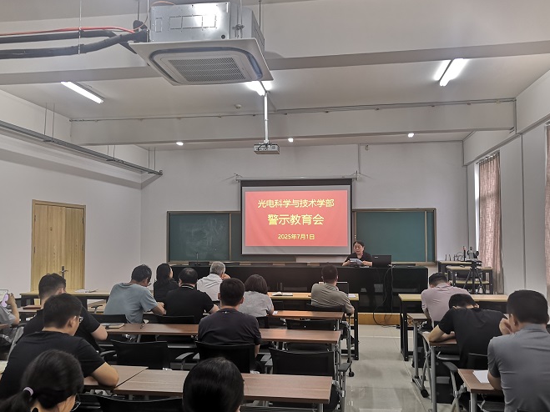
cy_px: 215
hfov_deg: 60.0
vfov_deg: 46.8
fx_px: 477
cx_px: 278
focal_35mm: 30
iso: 250
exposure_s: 1/50
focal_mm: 3.95
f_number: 1.8
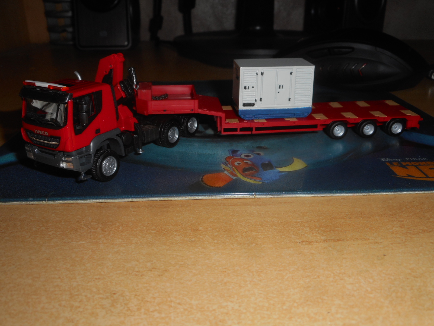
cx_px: 217
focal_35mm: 34
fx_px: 426
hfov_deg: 54.0
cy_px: 163
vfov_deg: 41.8
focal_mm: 6
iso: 80
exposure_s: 1/30
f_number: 4.2
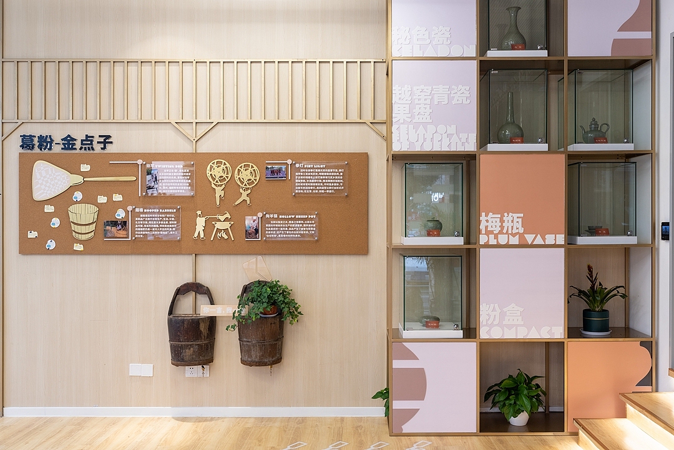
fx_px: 656
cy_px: 225
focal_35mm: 35
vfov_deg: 37.9
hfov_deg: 54.4
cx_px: 337
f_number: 6.3
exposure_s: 1/80
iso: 200
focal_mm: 35
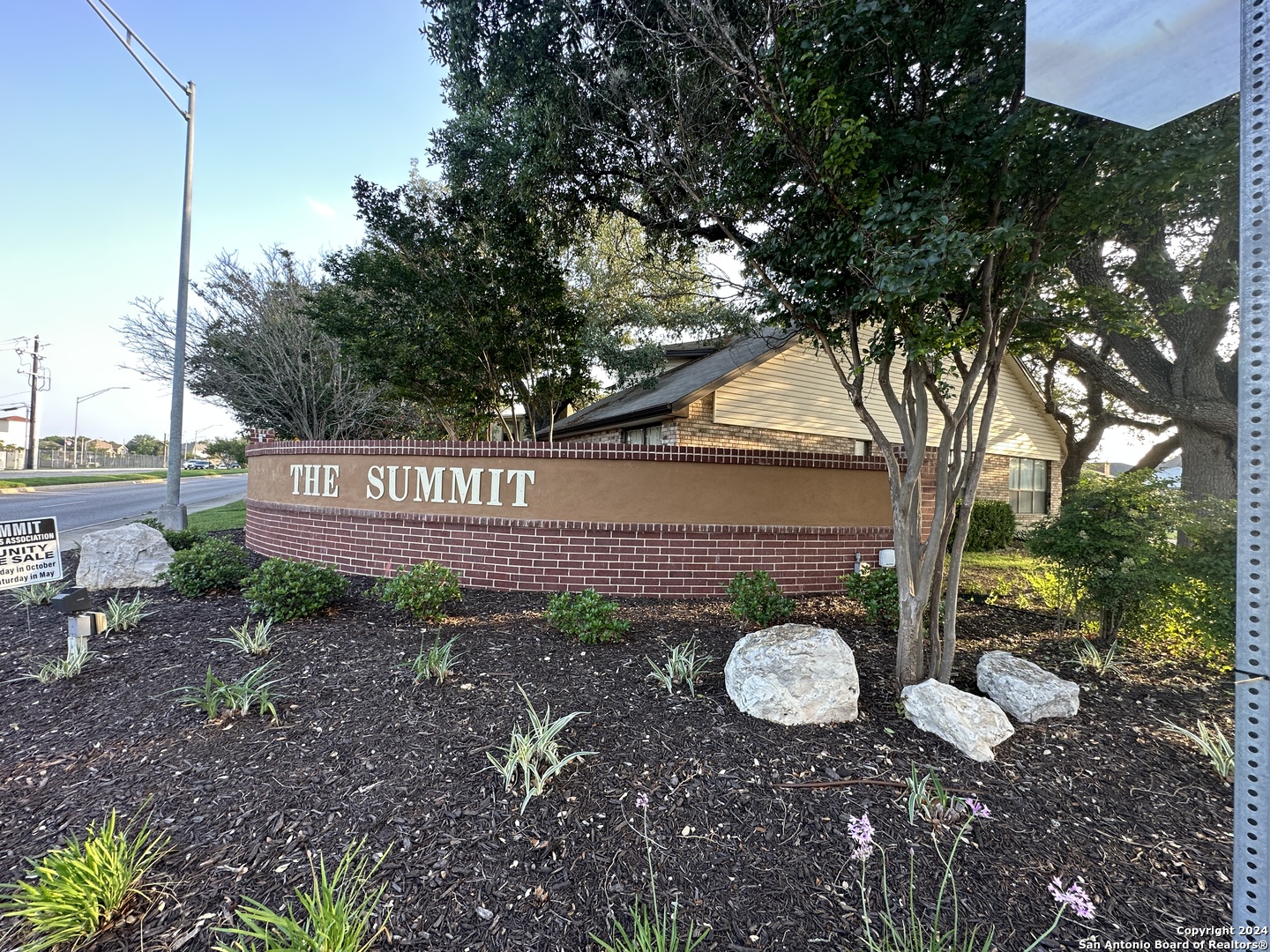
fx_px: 514
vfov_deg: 85.7
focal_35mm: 14
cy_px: 476
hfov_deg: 102.1
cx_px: 635
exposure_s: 1/99
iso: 50
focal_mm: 2.22
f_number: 2.2
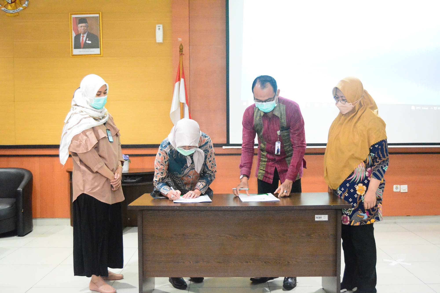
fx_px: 477
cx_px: 220
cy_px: 146
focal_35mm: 39
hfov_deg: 49.6
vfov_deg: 34.2
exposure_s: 1/60
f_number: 4
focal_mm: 26
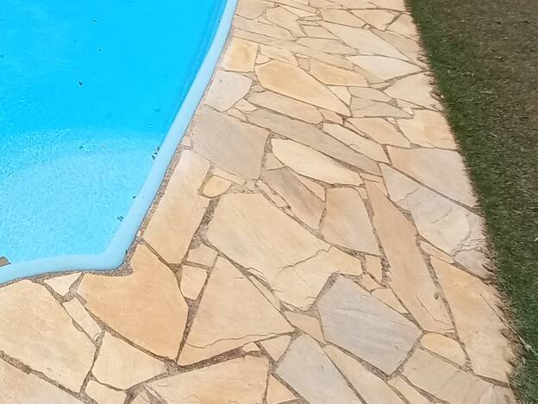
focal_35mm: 30
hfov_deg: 46.1
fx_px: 466
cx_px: -41
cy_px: 66
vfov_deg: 44.0
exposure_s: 1/2439
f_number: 2.2
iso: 40
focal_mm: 1.42
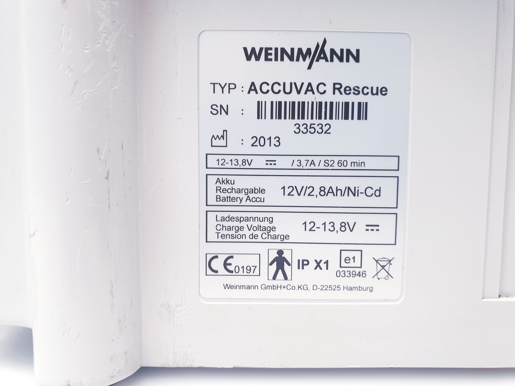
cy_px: 193
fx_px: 387
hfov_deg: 67.3
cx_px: 258
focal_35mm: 26
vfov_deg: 53.1
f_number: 2.4
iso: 160
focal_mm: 4.3
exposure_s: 1/50
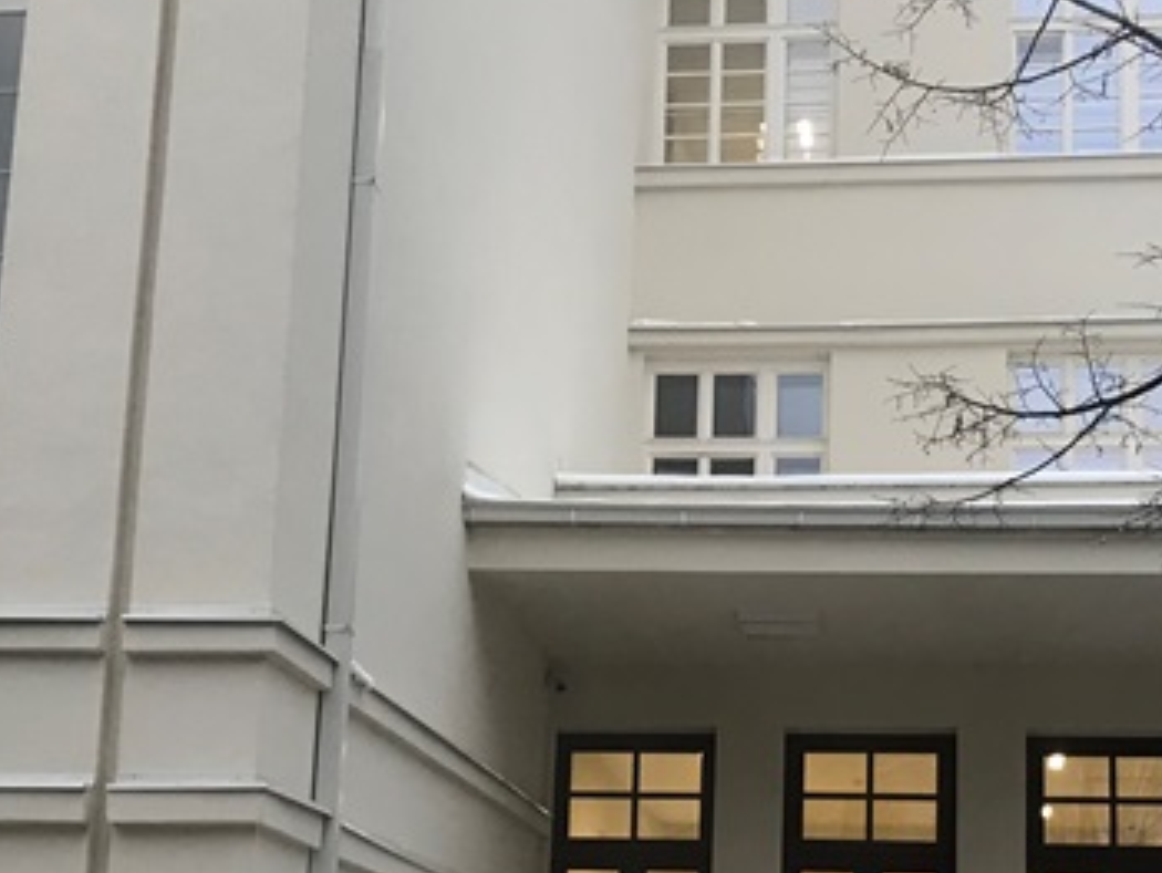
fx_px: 2150
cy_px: 734
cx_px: 760
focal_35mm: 64
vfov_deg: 22.6
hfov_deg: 30.1
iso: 32
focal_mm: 3.99
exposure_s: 1/25
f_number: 1.8
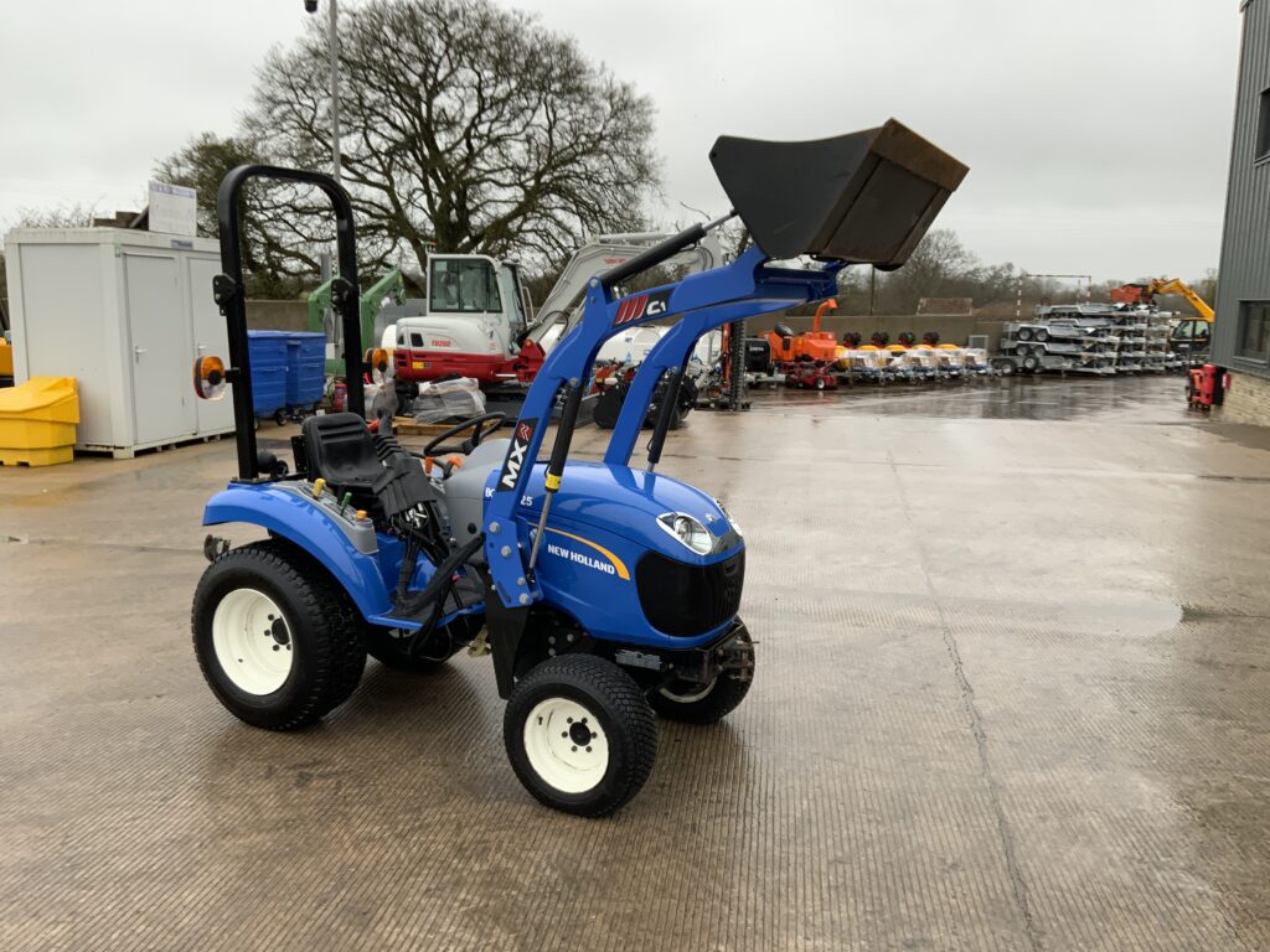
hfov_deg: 61.7
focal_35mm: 29
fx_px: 1064
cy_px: 476
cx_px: 635
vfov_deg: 48.2
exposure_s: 1/159
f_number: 1.8
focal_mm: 3
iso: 16
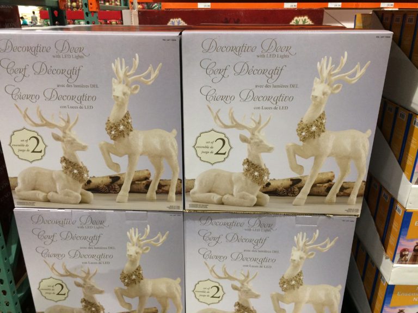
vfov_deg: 48.2
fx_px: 350
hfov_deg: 61.7
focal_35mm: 29
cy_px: 156
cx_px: 209
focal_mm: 4.15
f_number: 2.2
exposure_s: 1/30
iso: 160
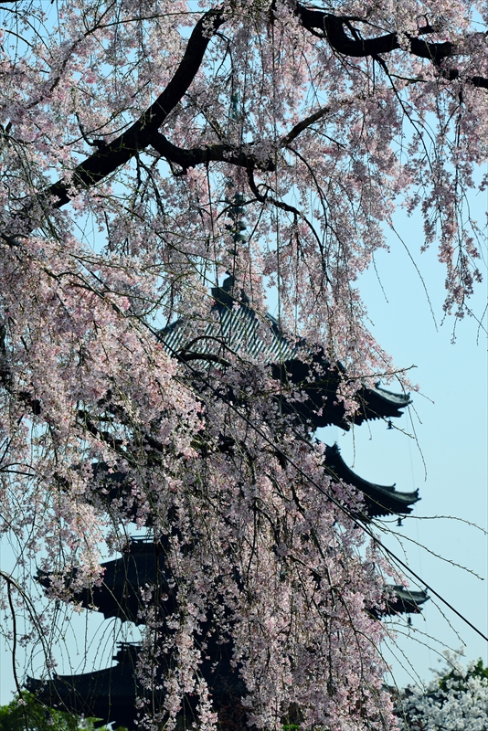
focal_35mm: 122
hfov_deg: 11.2
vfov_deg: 16.8
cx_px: 244
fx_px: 2478
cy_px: 366
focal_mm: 122
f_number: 11
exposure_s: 1/500
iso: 400
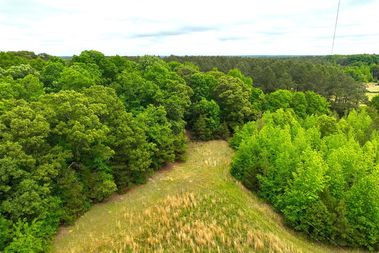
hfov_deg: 71.5
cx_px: 190
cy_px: 139
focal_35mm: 25
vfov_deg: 51.2
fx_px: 263
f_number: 2.8
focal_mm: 12.29
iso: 130
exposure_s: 1/240
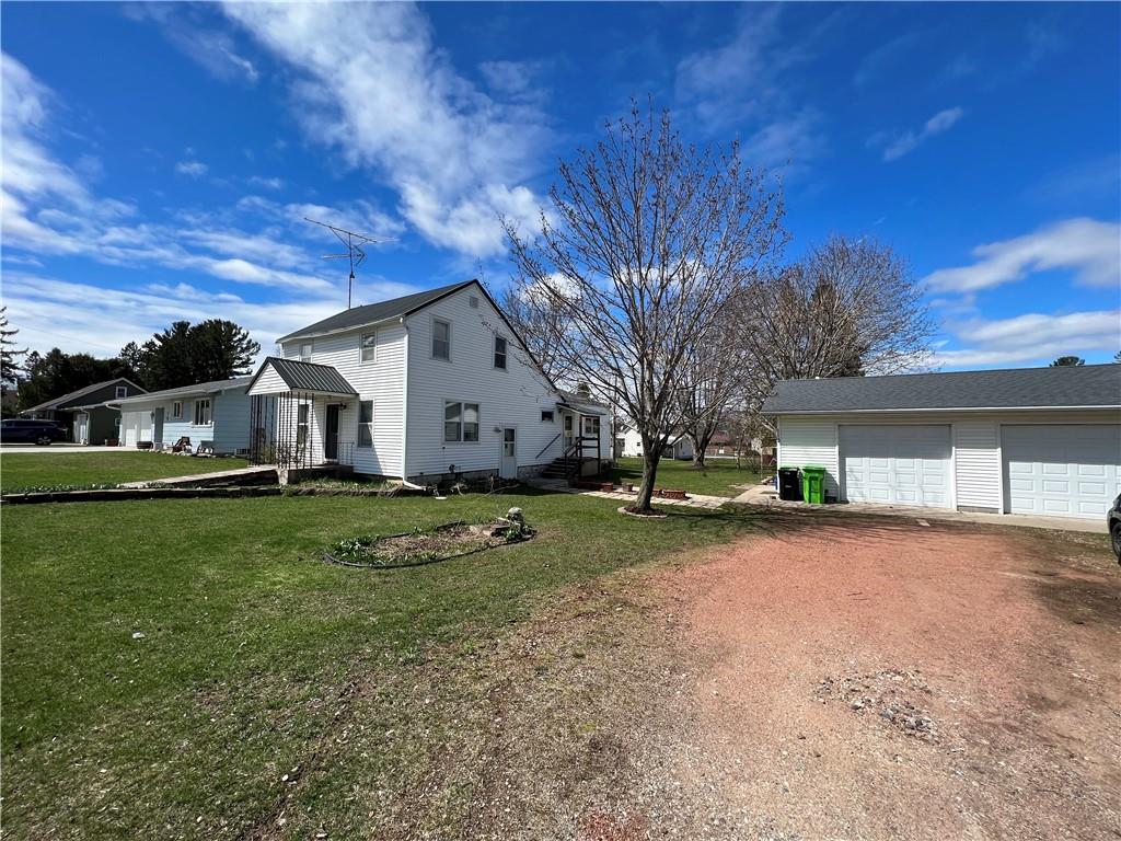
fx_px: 421
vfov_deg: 89.9
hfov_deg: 106.2
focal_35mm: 13
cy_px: 420
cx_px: 560
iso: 32
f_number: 1.8
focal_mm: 1.57
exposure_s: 1/1449
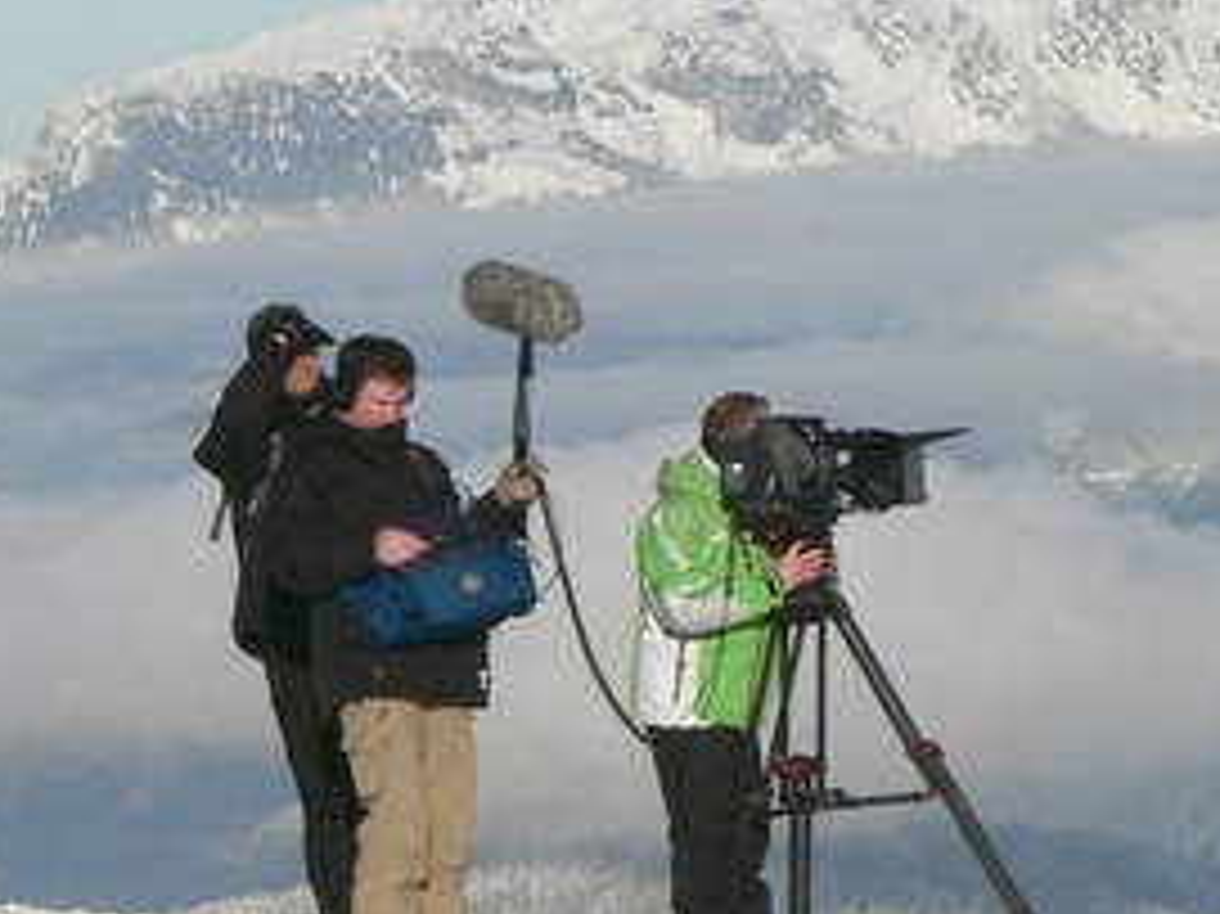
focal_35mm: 455
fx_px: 16029
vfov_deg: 3.3
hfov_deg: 4.4
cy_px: 446
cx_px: -27
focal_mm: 25.7
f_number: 5.6
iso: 80
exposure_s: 1/640
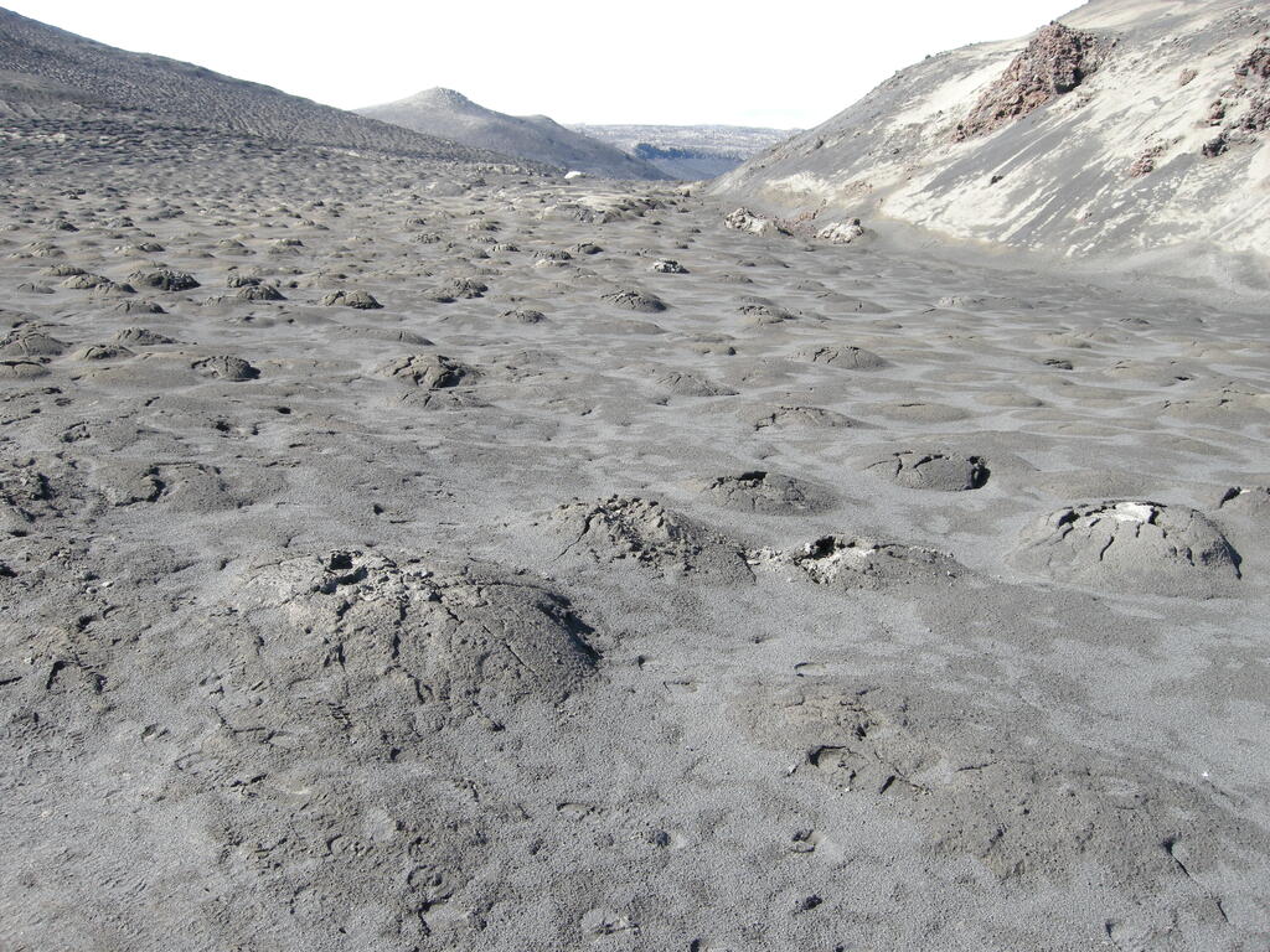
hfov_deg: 52.6
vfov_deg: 40.7
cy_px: 476
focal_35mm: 35
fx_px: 1284
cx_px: 635
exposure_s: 1/142
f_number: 4.3
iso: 100
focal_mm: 7.5
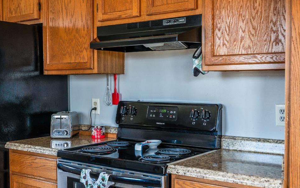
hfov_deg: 41.6
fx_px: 392
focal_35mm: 48
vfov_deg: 26.9
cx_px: 118
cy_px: 102
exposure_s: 1/15
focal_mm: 30
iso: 400
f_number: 4
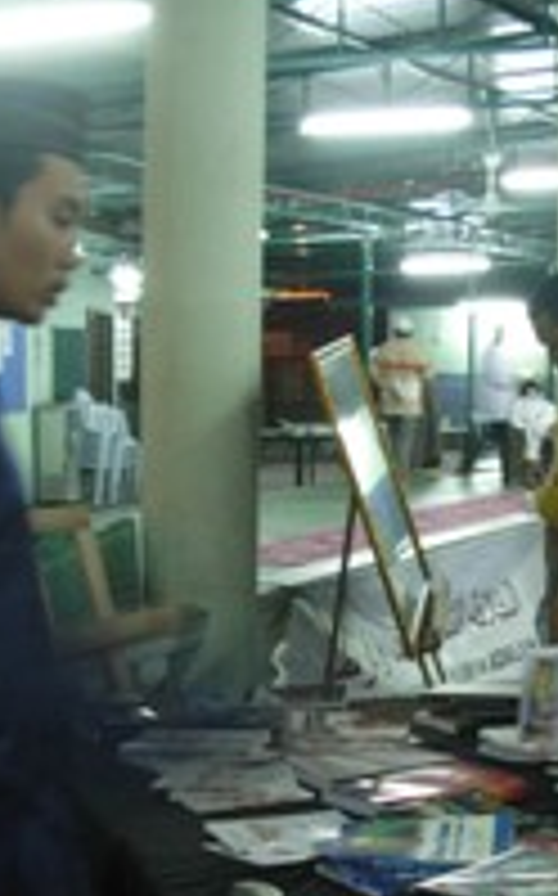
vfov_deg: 25.3
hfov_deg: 15.8
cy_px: 639
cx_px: 558
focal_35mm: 81
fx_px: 1975
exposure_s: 1/4
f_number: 2.9
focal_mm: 6.3
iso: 244
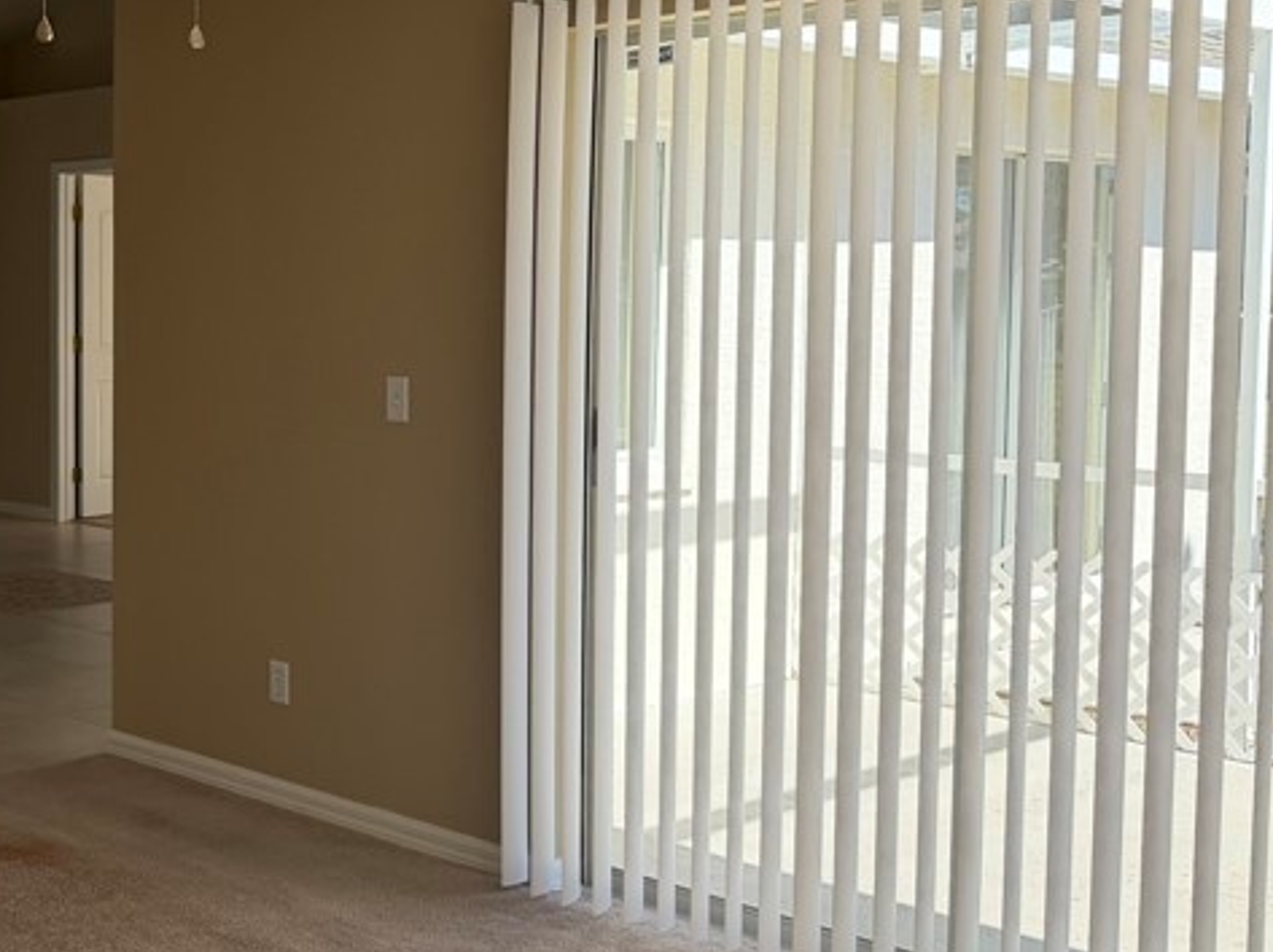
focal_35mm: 52
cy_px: 403
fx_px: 1911
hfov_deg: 33.7
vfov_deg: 28.0
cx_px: 8
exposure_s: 1/660
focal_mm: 6.76
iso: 100
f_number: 1.78
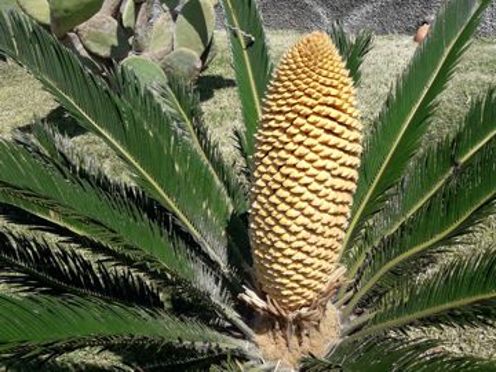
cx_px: 248
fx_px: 401
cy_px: 186
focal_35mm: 28
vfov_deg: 49.7
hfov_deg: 63.4
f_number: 1.9
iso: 40
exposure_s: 1/1767
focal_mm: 3.7
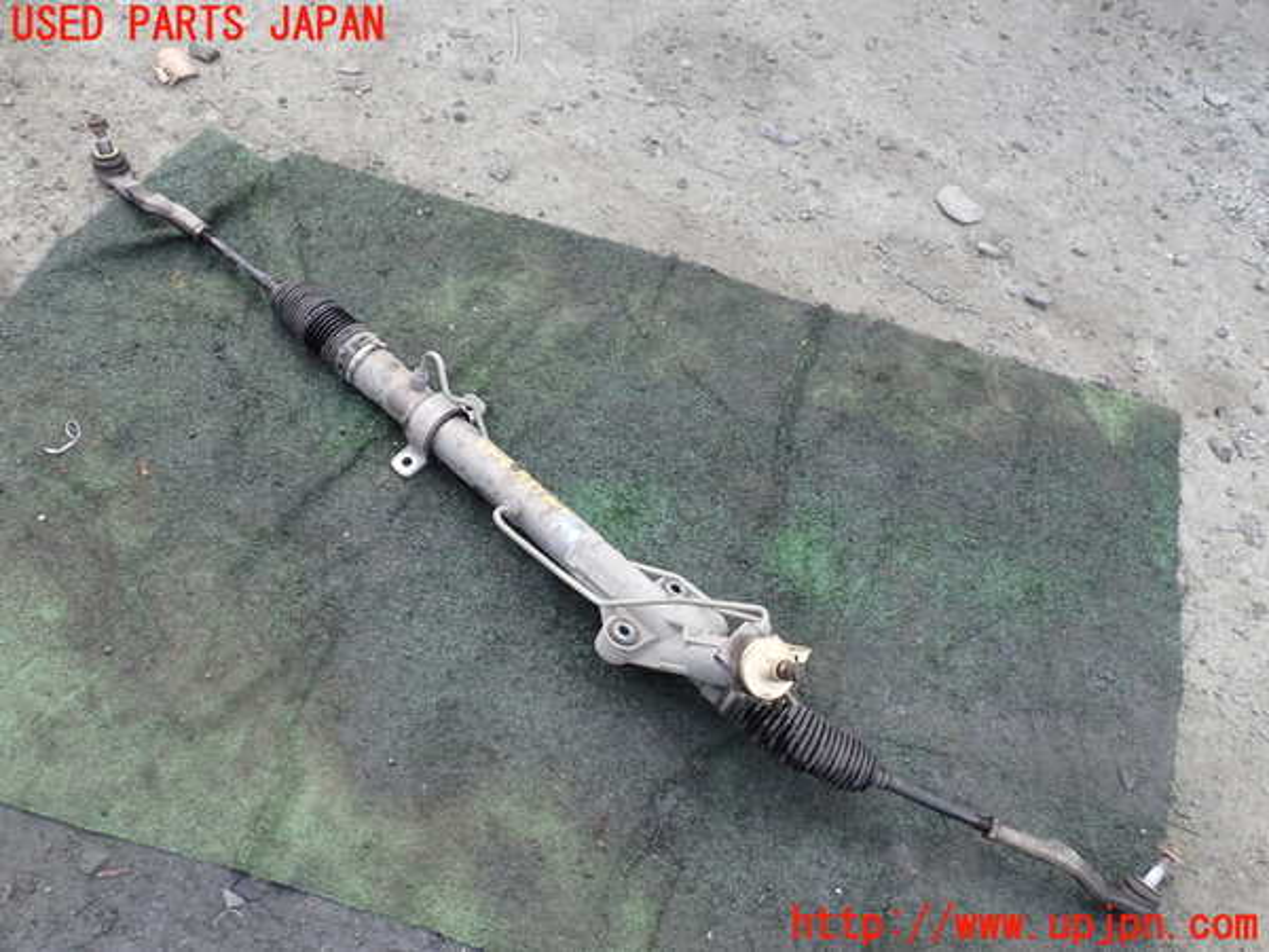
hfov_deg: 60.0
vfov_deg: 46.8
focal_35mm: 30
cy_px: 476
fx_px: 1100
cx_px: 634
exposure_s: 1/125
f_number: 3.2
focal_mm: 5.4
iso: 100
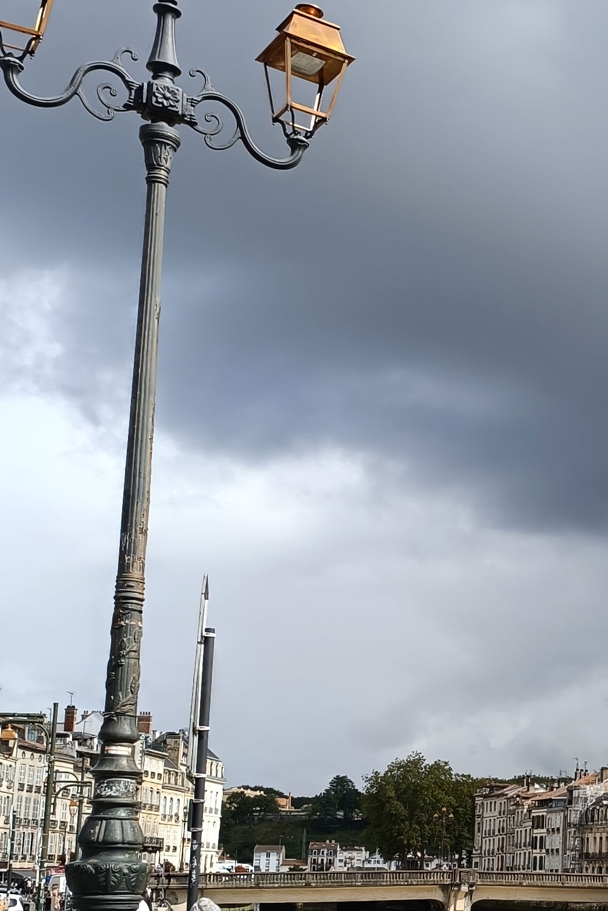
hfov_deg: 19.1
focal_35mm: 65
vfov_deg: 30.5
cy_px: 666
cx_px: 823
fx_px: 1646
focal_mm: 6.14
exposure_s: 1/551
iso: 51
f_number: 1.65
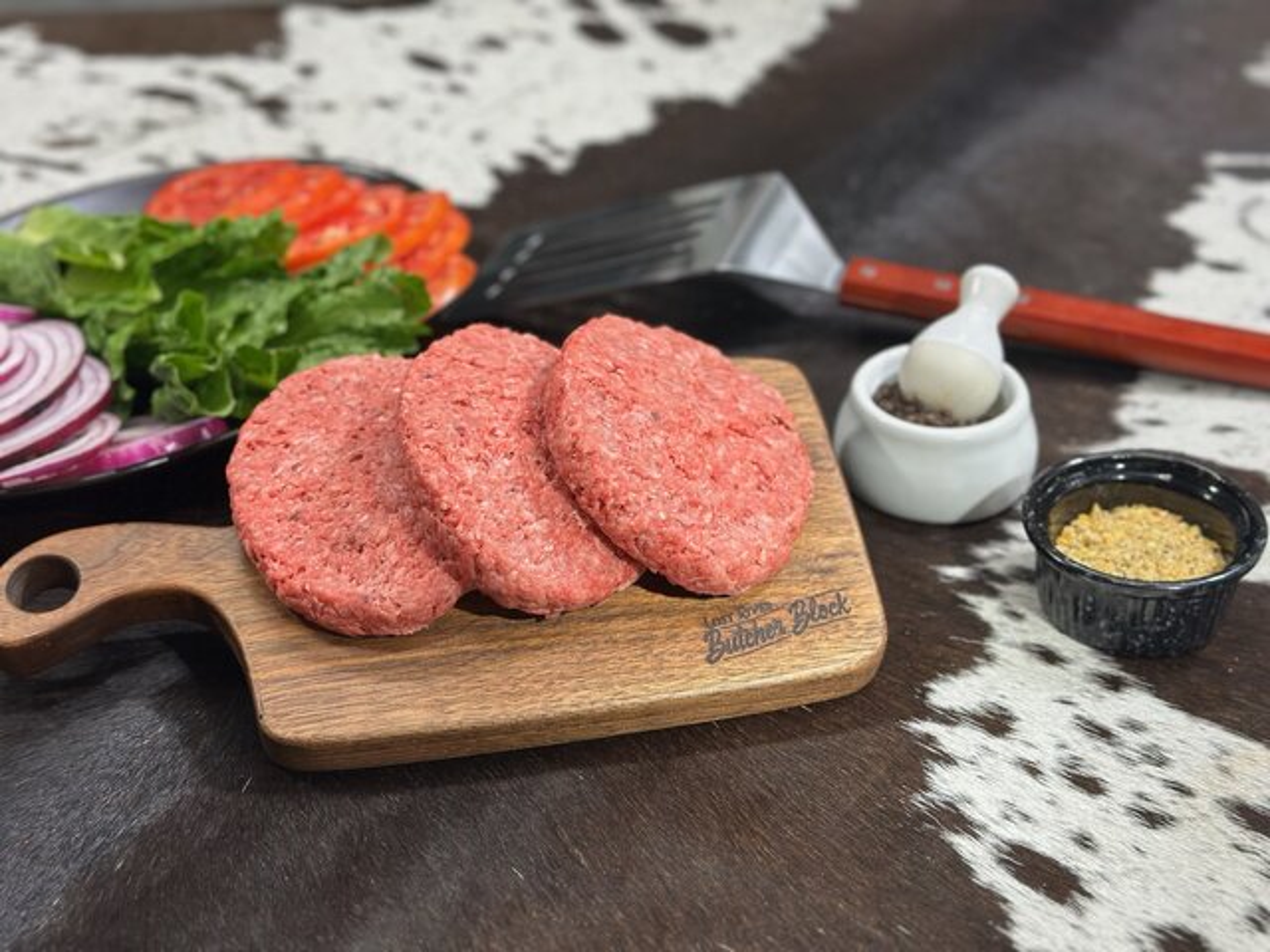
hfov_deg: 39.7
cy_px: 476
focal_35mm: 48
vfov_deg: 30.3
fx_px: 1761
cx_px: 635
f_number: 1.78
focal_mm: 6.86
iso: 100
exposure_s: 1/125
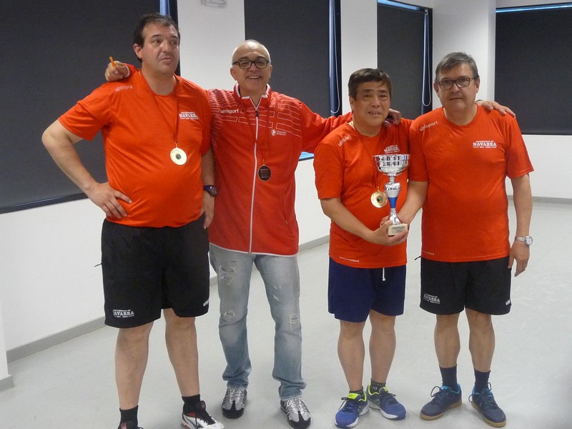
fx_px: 810
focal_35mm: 49
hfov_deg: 38.9
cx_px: 286
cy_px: 214
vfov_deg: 29.7
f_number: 3.7
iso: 400
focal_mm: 6
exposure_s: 1/20
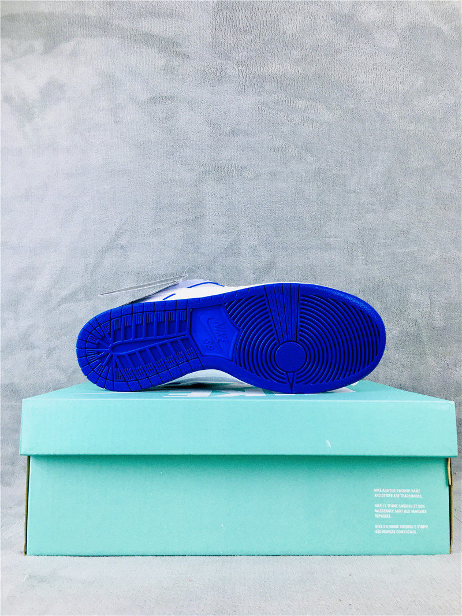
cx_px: 231
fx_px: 516
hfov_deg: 48.2
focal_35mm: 29
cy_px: 308
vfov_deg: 61.6
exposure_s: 1/33
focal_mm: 4.15
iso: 32
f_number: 2.2
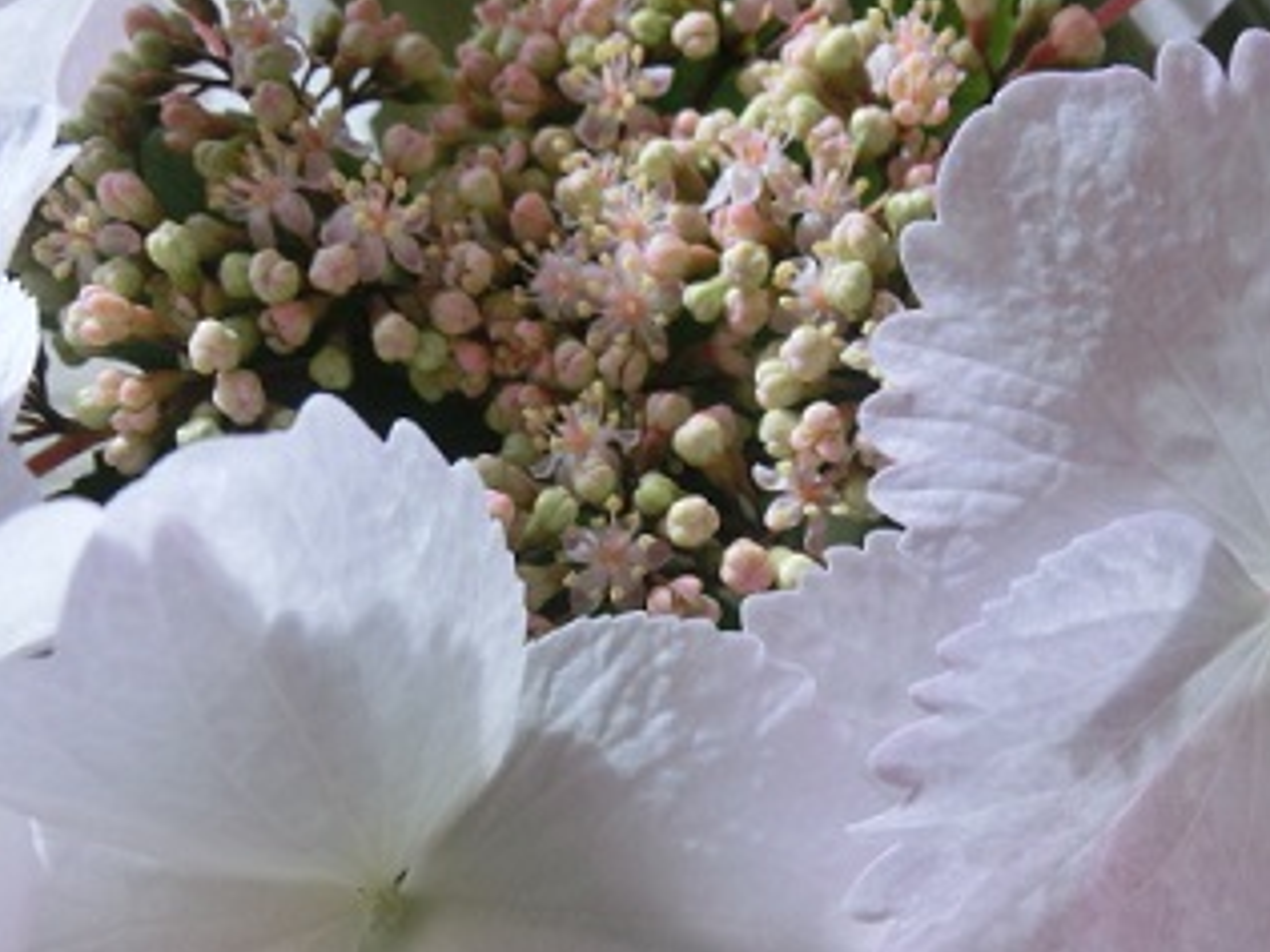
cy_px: 671
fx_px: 1394
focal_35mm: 38
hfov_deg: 48.7
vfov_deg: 37.1
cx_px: 768
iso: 80
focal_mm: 4.4
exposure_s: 1/200
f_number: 3.3
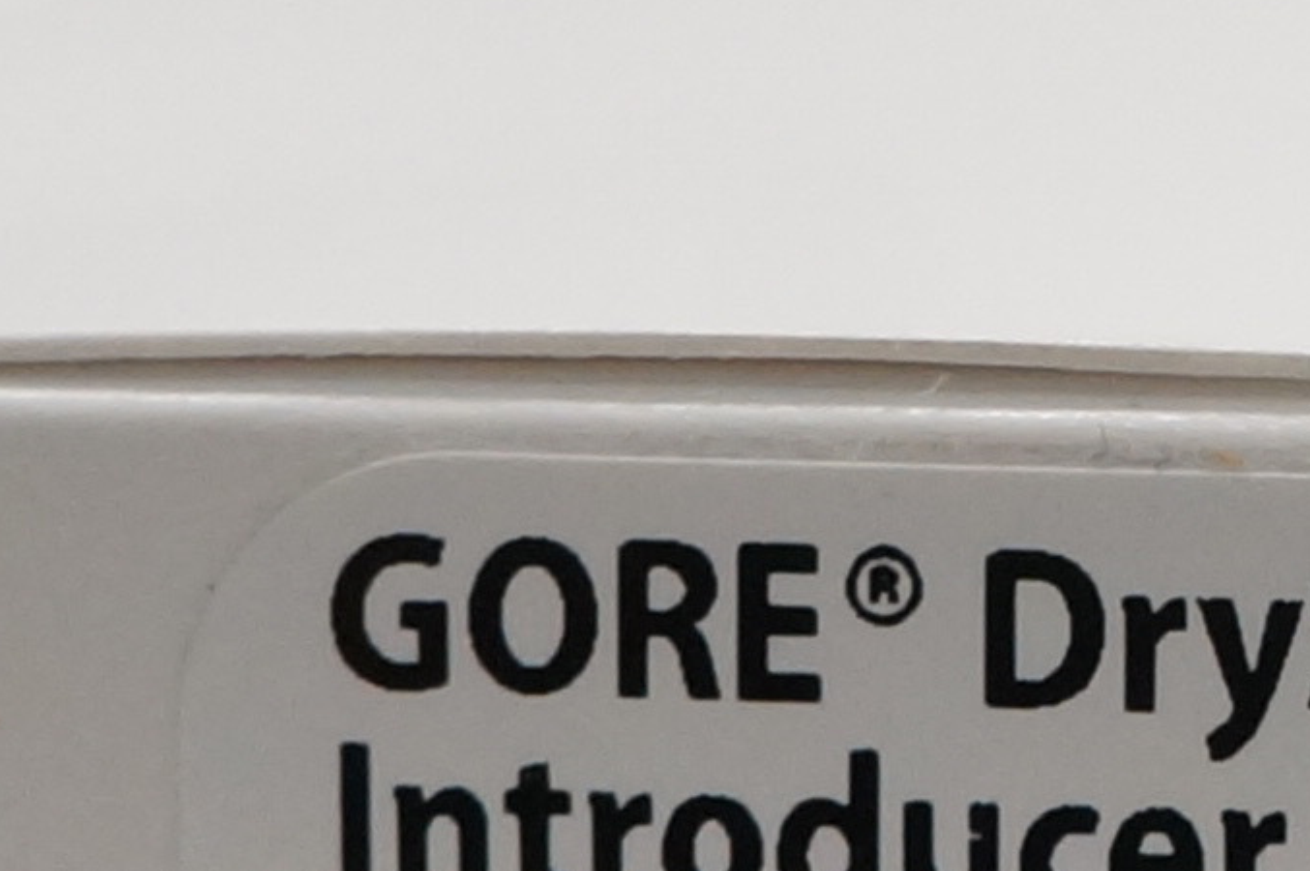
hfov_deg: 10.1
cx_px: 2049
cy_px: 621
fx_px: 7125
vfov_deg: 7.0
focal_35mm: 196
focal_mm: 18
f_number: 6.3
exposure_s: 1/160
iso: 800
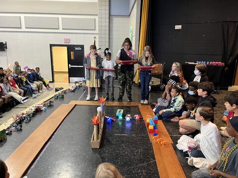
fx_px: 179
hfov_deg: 67.3
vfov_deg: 53.1
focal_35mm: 26
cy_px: 89
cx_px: 119
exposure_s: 1/60
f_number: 1.5
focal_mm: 5.7
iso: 500
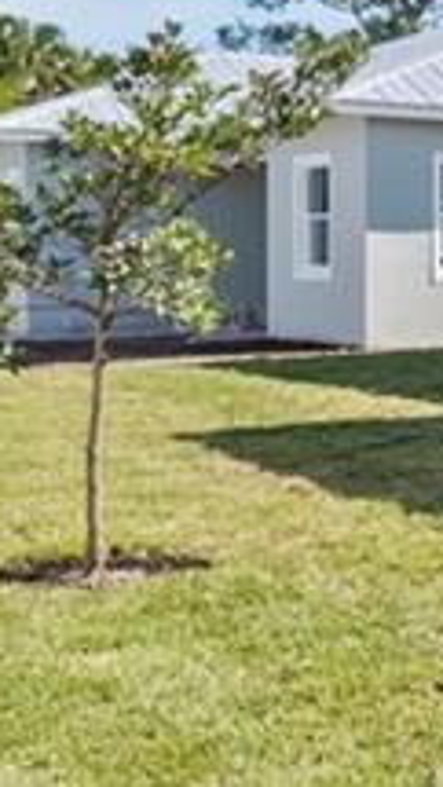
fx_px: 1670
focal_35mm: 80
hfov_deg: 11.8
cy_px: 258
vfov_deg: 26.4
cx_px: 1113
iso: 1600
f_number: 8
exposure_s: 1/500
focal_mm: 16
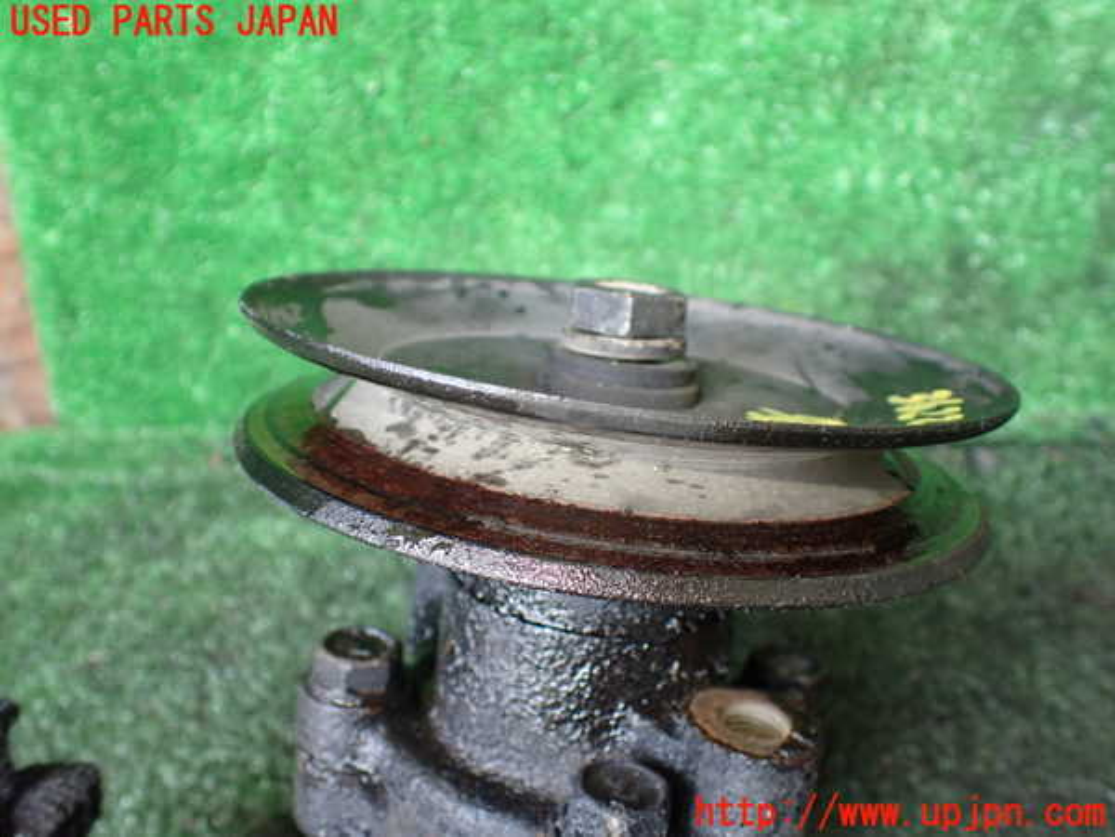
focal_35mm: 30
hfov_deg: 60.0
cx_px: 558
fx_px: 966
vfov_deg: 46.8
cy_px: 418
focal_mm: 5.4
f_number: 2.3
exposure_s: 1/125
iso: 800
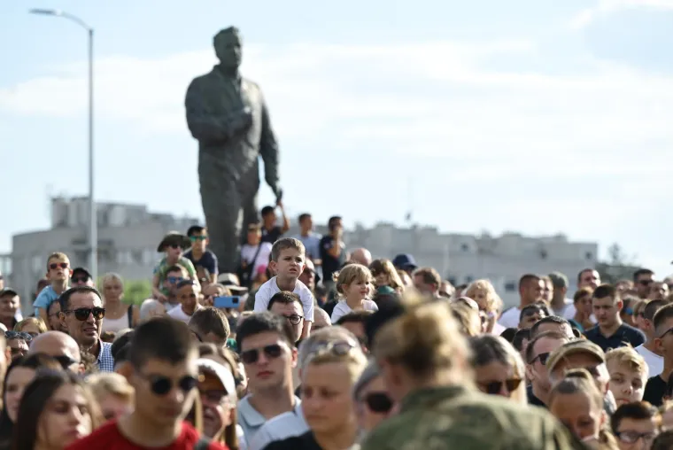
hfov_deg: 10.3
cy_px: 225
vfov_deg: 6.9
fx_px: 3742
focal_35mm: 200
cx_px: 336
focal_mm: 200
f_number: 5.6
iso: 320
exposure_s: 1/1250
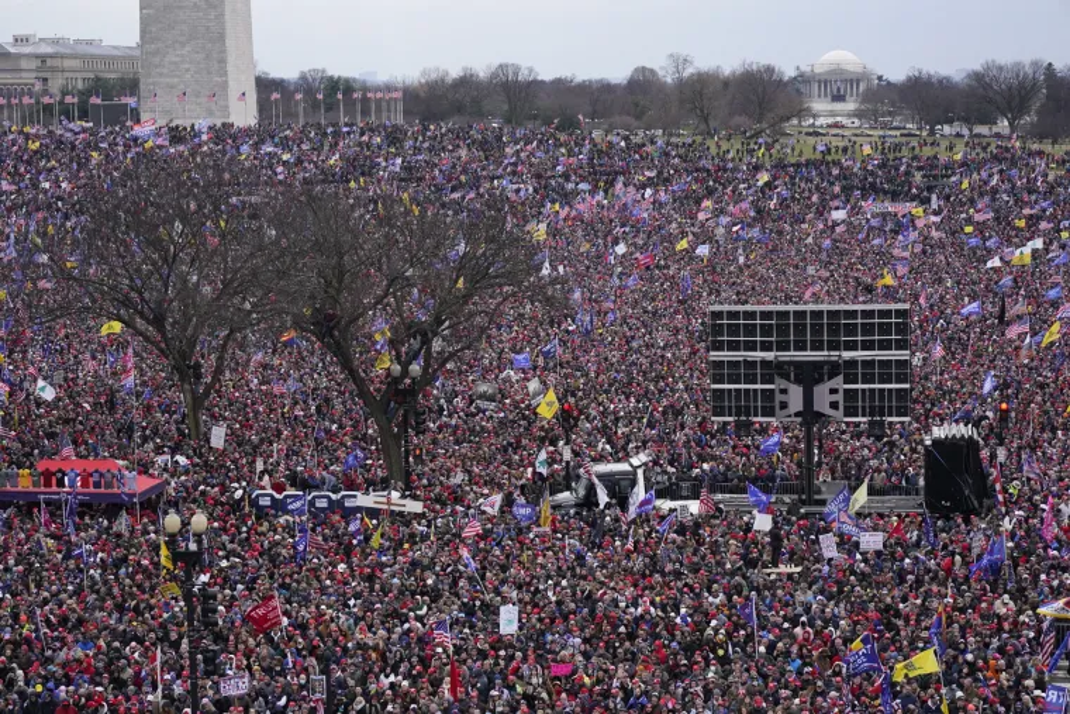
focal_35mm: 66
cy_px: 357
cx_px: 535
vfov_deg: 20.6
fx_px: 1962
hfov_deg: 30.5
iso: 1600
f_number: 8
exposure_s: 1/1250
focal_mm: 66
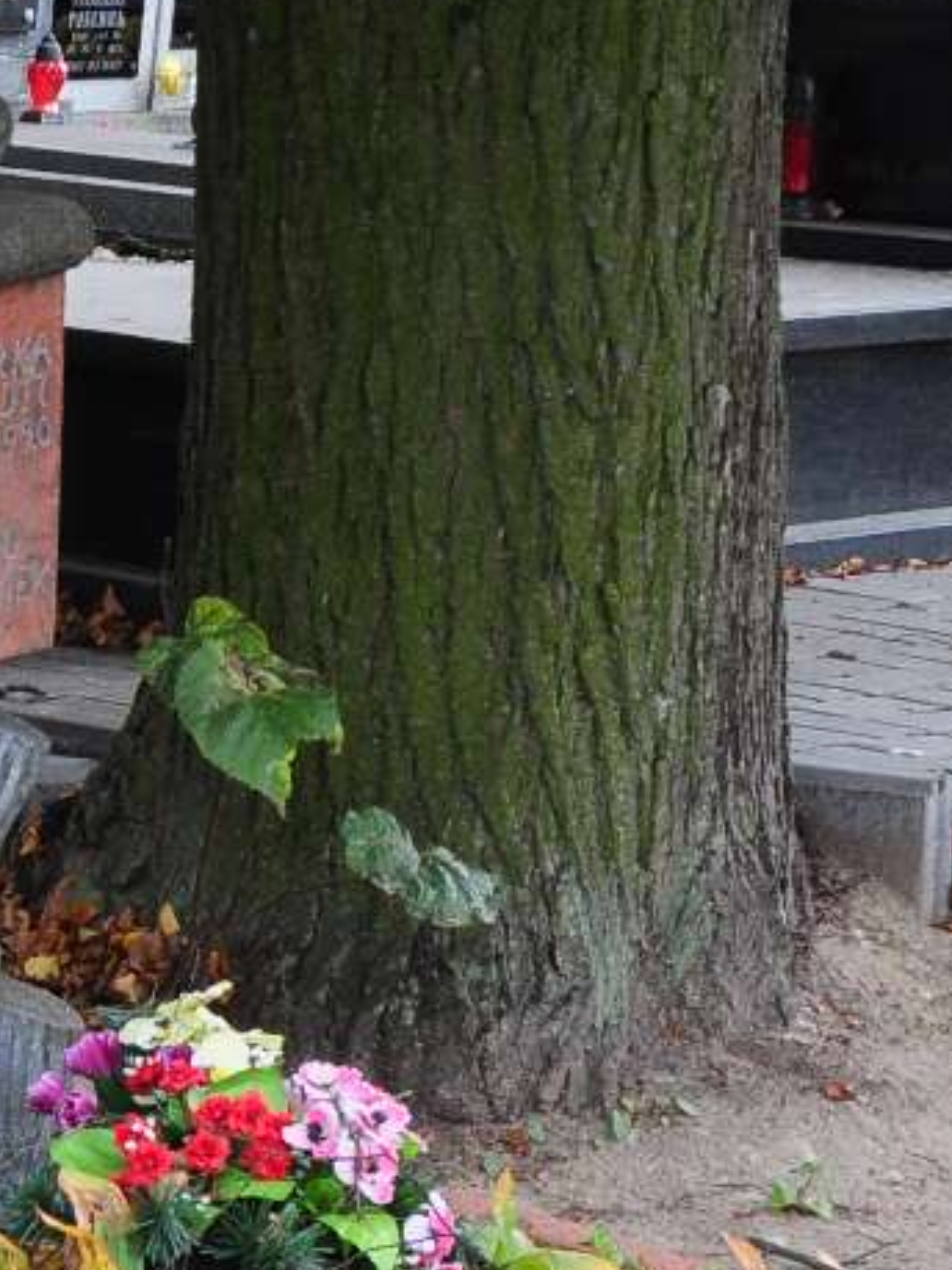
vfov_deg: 13.3
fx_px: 5430
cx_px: -1265
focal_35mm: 148
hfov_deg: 9.1
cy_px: 1002
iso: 500
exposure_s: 1/100
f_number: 7.1
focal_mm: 22
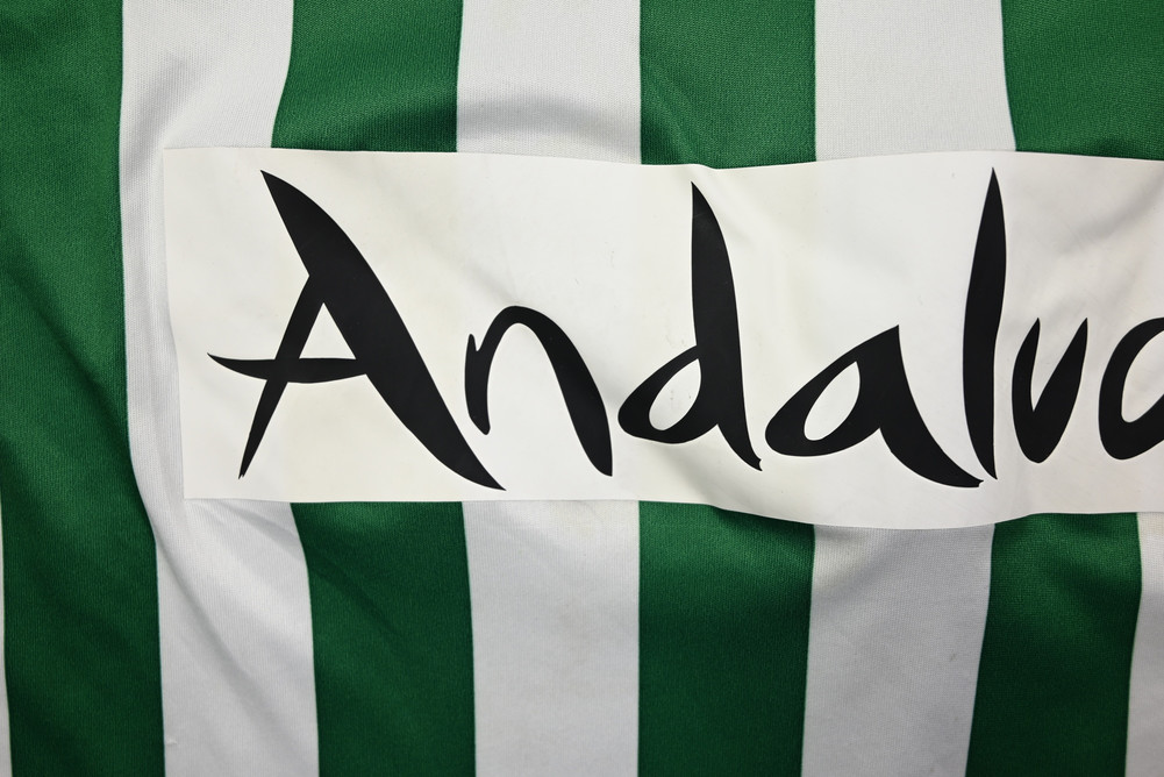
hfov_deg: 57.2
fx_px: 1067
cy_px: 388
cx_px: 582
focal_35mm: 33
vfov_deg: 40.0
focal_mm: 33
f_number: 4.8
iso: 200
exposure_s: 1/125
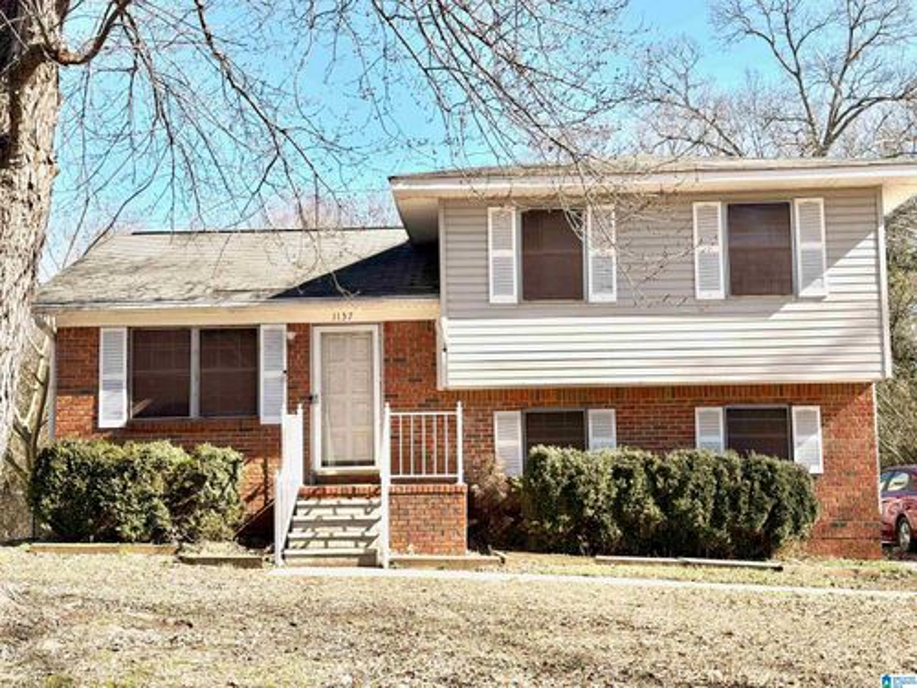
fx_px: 1272
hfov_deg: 39.7
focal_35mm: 48
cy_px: 344
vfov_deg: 30.3
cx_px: 458
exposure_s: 1/2667
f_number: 1.78
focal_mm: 6.76
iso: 64
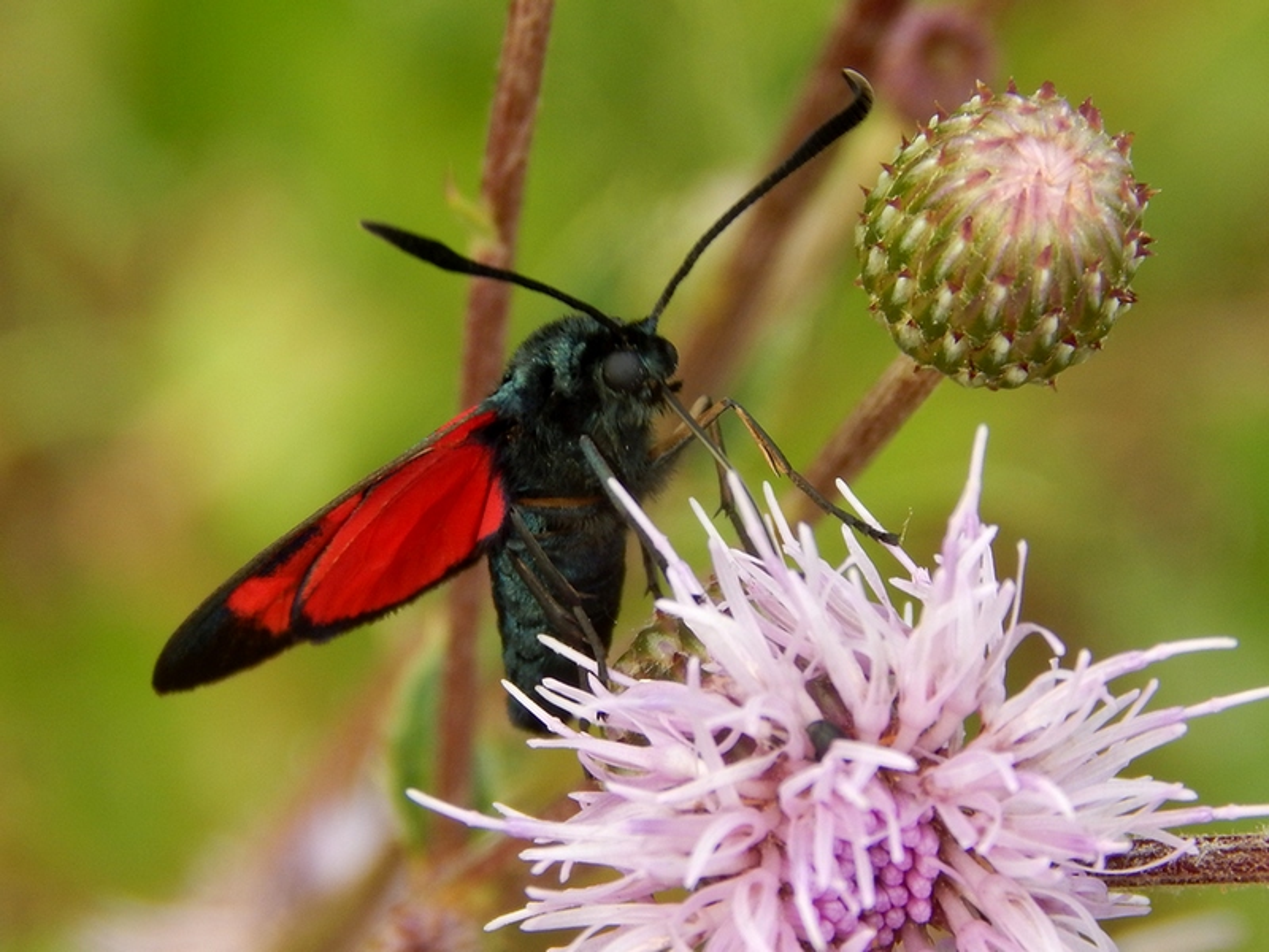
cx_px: 634
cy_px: 476
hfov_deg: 12.2
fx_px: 5939
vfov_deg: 9.2
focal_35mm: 162
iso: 125
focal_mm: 28.7
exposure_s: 1/125
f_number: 5.1
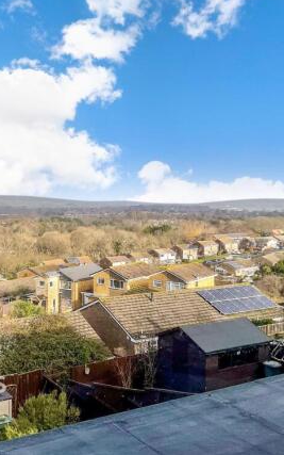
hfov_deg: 30.4
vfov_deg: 47.2
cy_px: 223
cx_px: 101
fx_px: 520
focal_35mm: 42
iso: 16
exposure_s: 1/1600
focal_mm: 3
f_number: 1.8
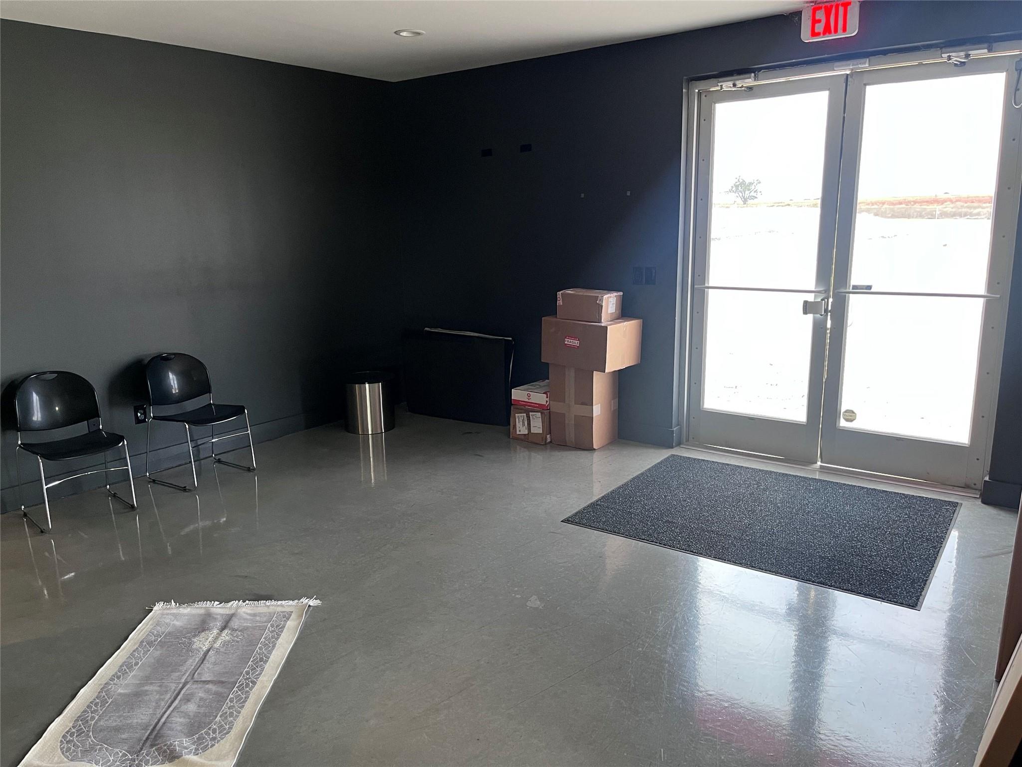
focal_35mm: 26
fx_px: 768
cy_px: 384
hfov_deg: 67.3
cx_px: 511
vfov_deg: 53.1
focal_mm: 5.1
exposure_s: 1/60
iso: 250
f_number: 1.6
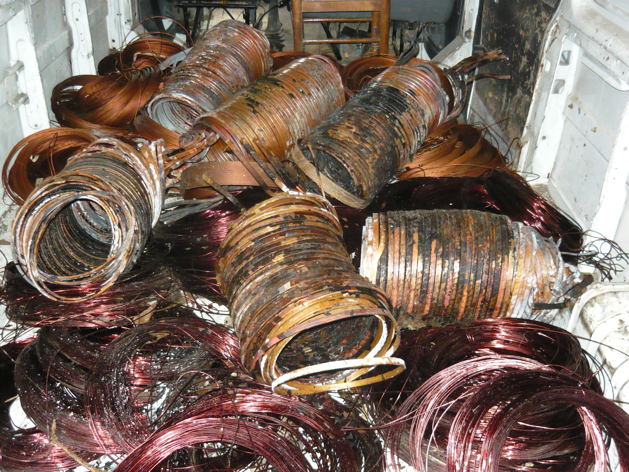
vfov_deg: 39.7
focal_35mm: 36
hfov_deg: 51.4
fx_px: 654
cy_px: 236
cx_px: 314
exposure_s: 1/30
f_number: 2.9
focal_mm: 6
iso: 640
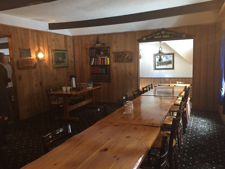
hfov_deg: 61.7
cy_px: 84
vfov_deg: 48.2
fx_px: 188
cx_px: 112
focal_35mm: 29
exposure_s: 1/30
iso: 250
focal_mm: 4.15
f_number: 2.2
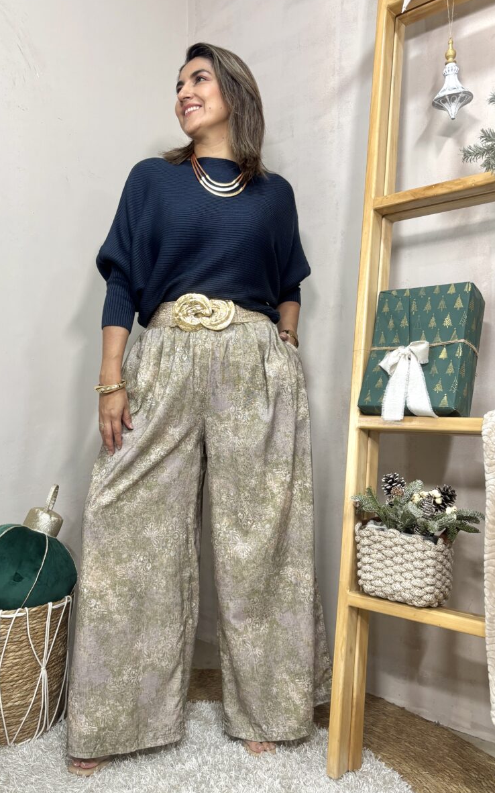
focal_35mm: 28
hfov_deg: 44.4
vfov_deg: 66.5
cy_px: 393
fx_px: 604
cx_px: 213
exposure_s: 1/60
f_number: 1.6
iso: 125
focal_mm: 5.96
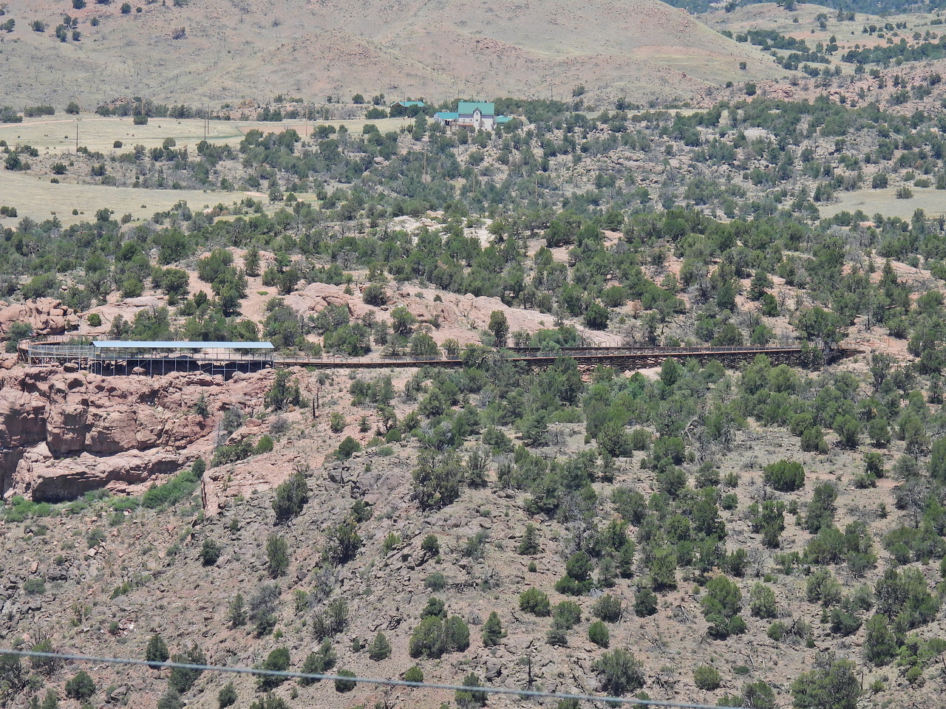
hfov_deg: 7.6
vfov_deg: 5.7
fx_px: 7105
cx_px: 473
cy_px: 354
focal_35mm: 260
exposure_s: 1/640
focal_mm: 46.4
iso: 100
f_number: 4.5
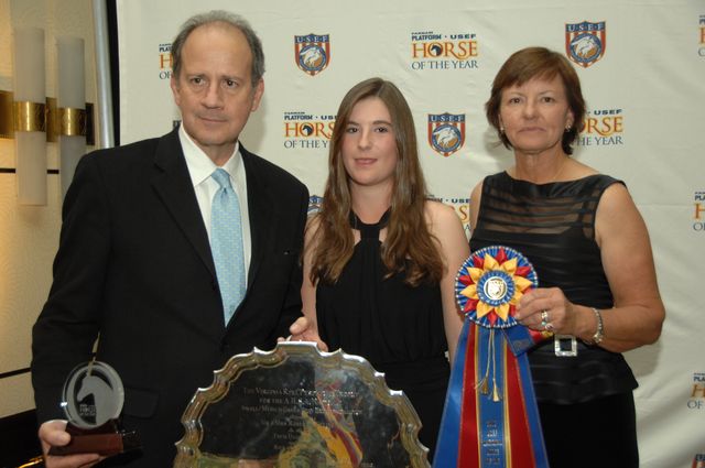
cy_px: 234
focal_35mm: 48
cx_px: 352
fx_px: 939
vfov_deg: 28.0
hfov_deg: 41.2
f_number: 4.2
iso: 400
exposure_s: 1/125
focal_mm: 32
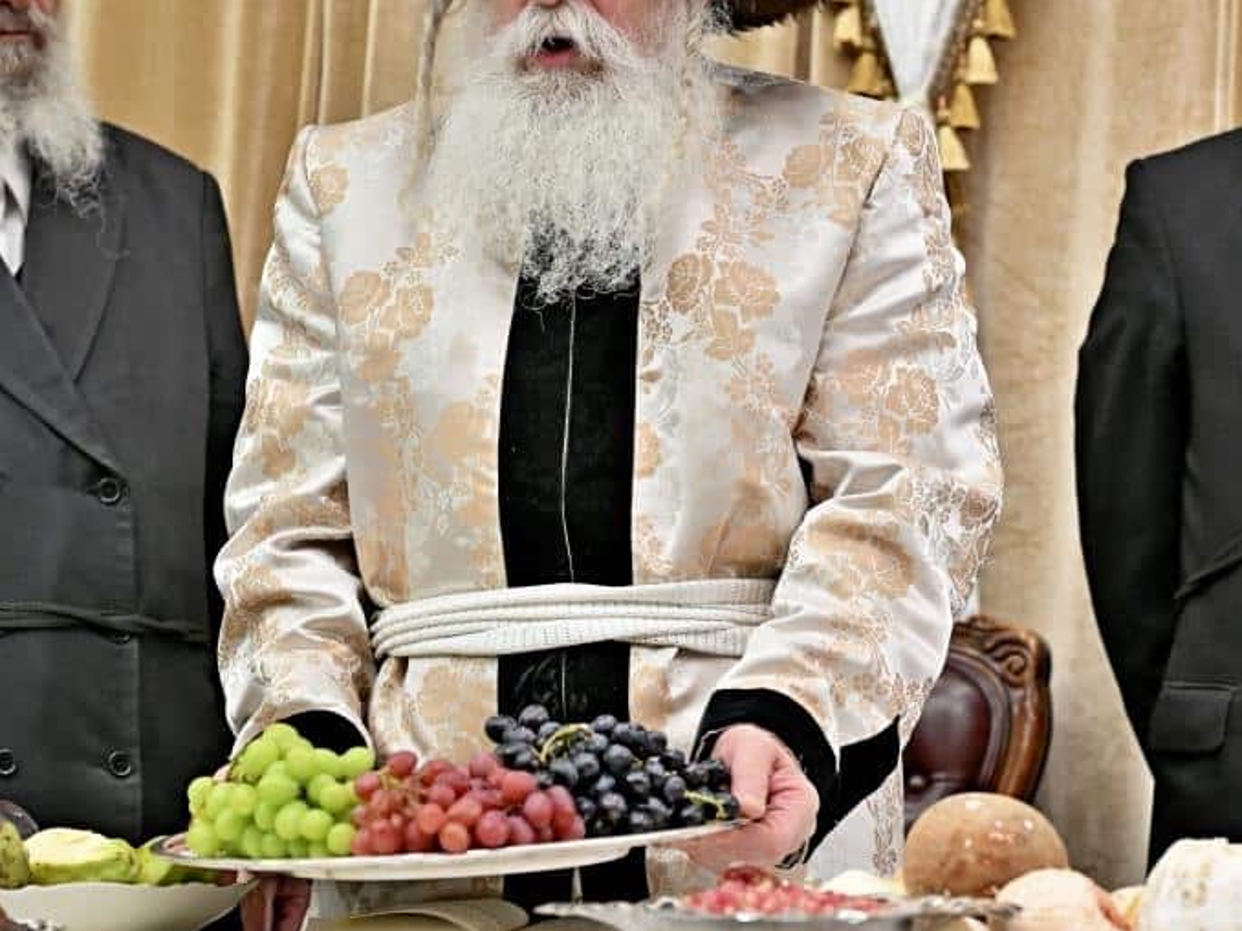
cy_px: 409
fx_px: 3909
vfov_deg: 13.6
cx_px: 624
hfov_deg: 18.1
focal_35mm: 109
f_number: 4
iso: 800
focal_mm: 75
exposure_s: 1/200
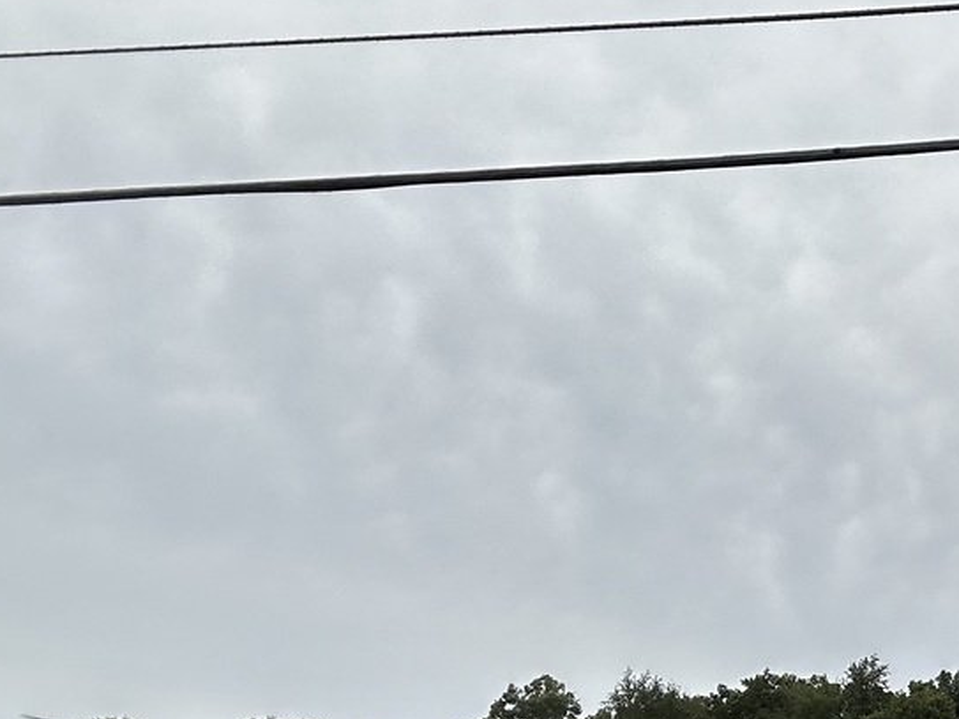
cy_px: 818
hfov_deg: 30.2
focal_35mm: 61
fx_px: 1690
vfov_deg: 22.5
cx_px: 883
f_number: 1.9
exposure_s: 1/1000
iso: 25
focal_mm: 2.69
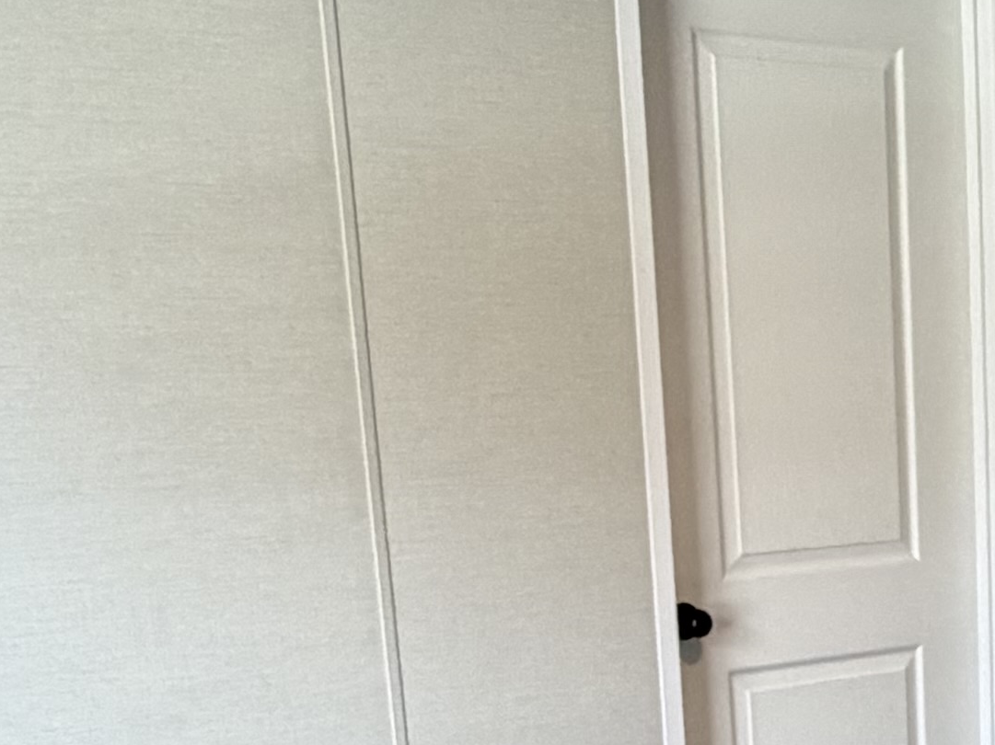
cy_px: 958
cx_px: 974
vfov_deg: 18.5
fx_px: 2126
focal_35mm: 74
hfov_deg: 25.2
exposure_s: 1/120
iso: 200
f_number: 2.2
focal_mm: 2.22
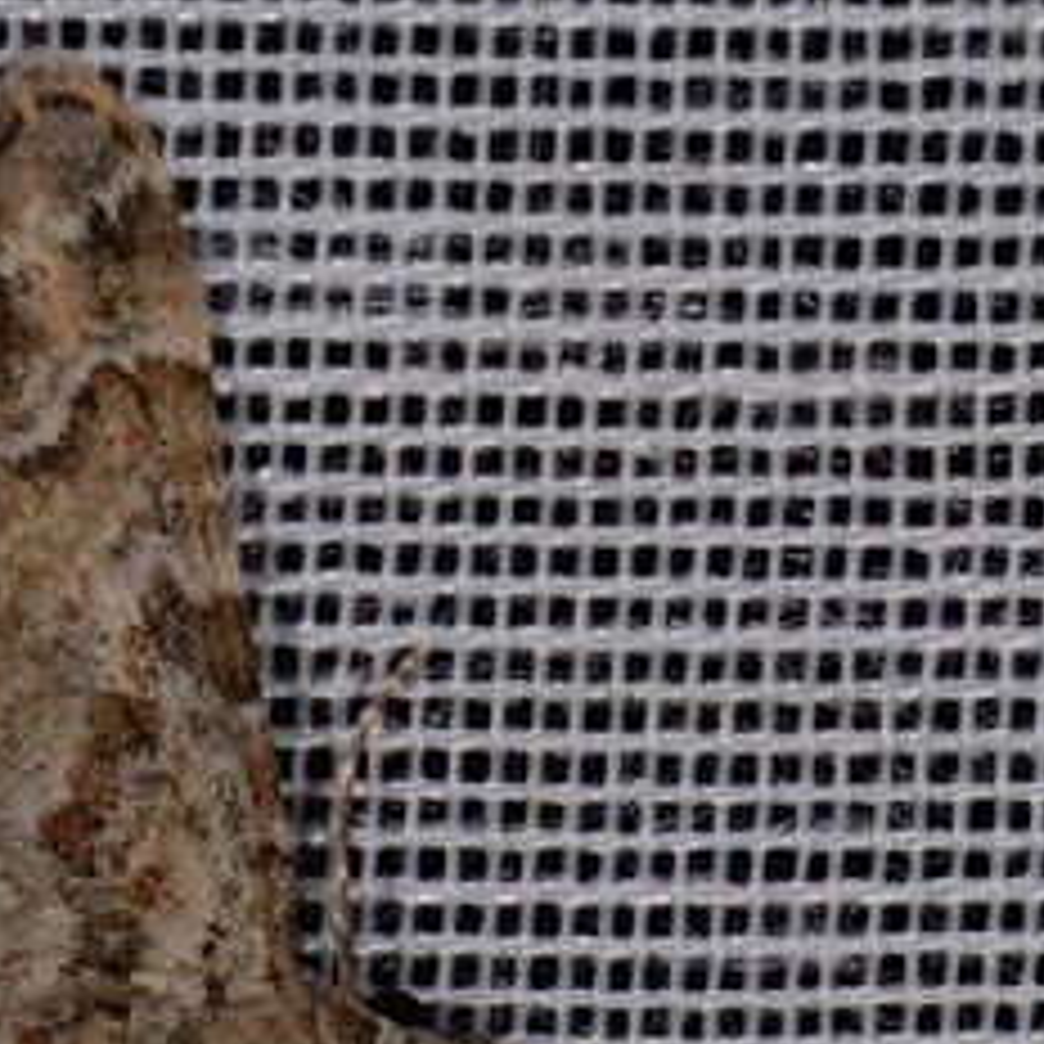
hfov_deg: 4.8
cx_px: 148
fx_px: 12572
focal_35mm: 368
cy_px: 1048
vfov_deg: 4.7
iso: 100
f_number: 25
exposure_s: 1/60
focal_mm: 85
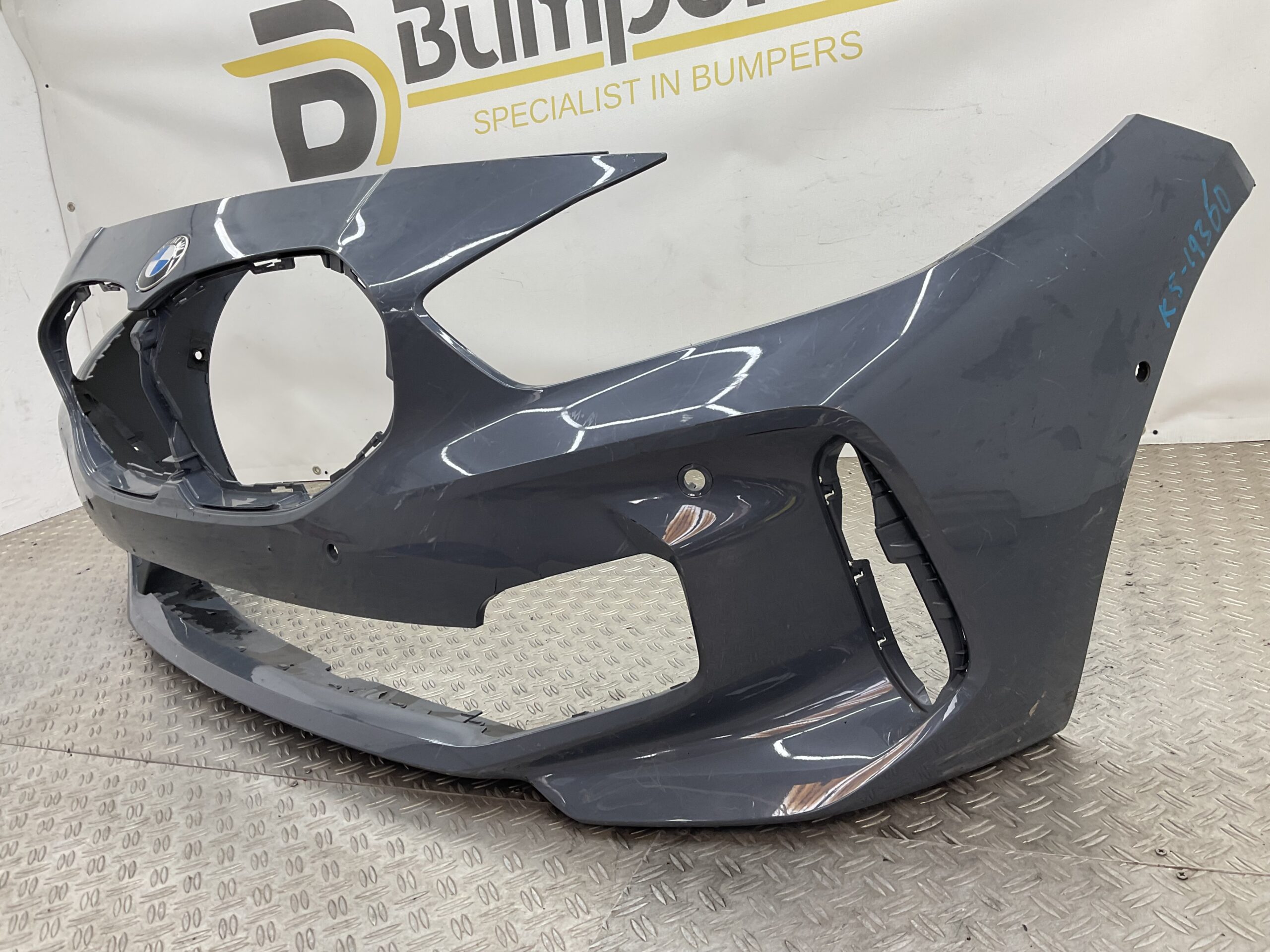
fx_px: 1064
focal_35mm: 29
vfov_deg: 48.2
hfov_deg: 61.7
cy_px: 476
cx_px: 635
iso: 25
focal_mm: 3
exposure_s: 1/100
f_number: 1.8
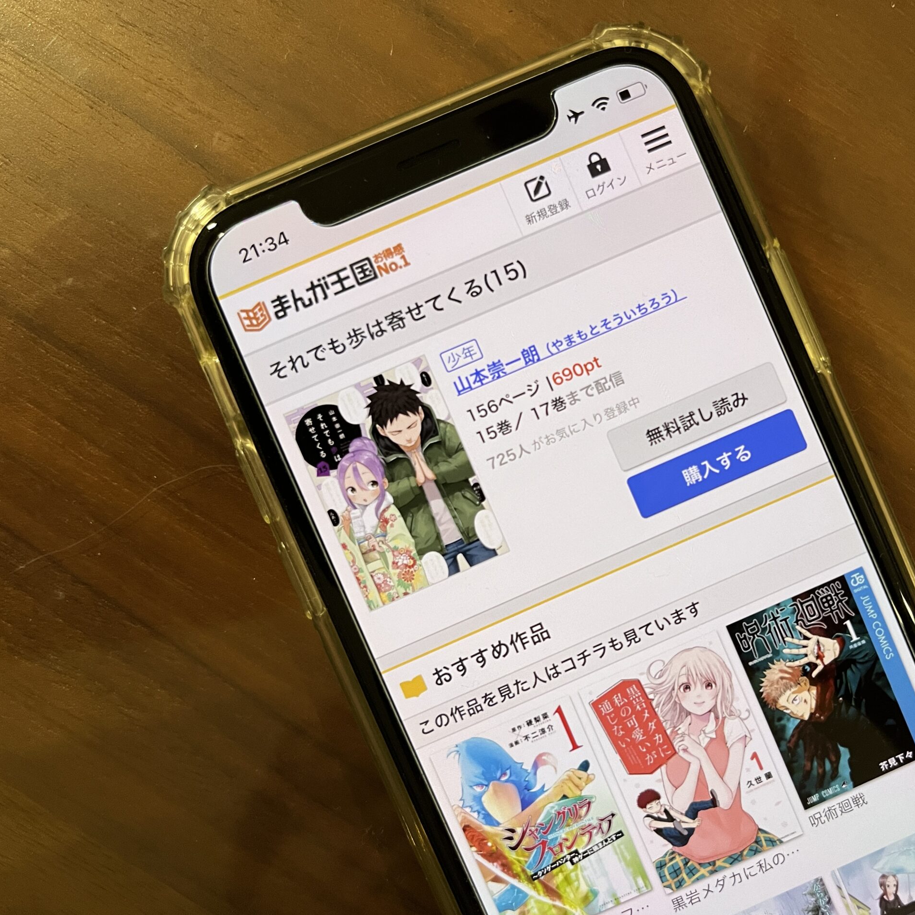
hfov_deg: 51.9
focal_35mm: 31
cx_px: 577
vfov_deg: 52.5
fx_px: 927
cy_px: 462
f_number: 1.6
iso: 320
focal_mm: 5.1
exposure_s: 1/60
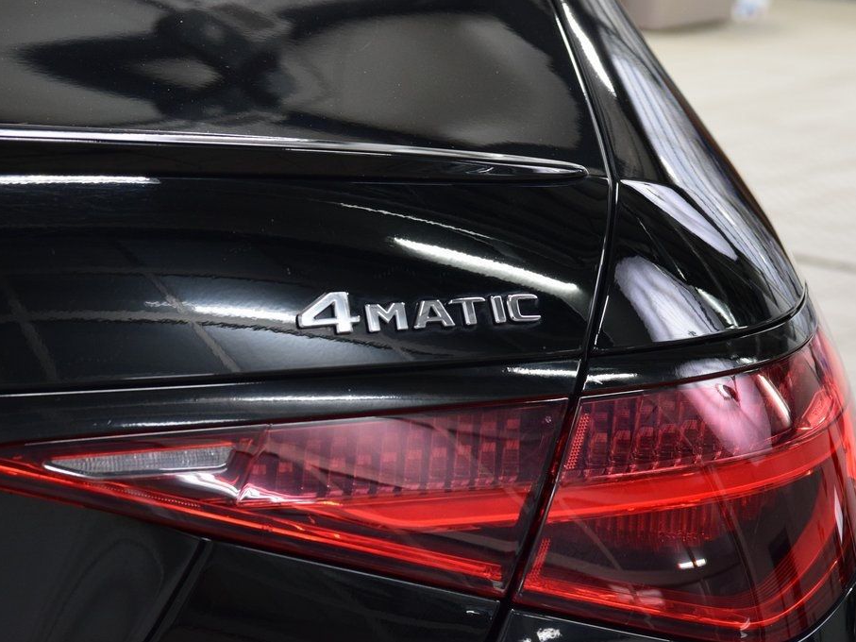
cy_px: 321
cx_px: 402
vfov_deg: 13.0
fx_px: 2819
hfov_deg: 17.3
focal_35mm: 114
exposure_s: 1/30
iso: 1600
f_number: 7.1
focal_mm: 70
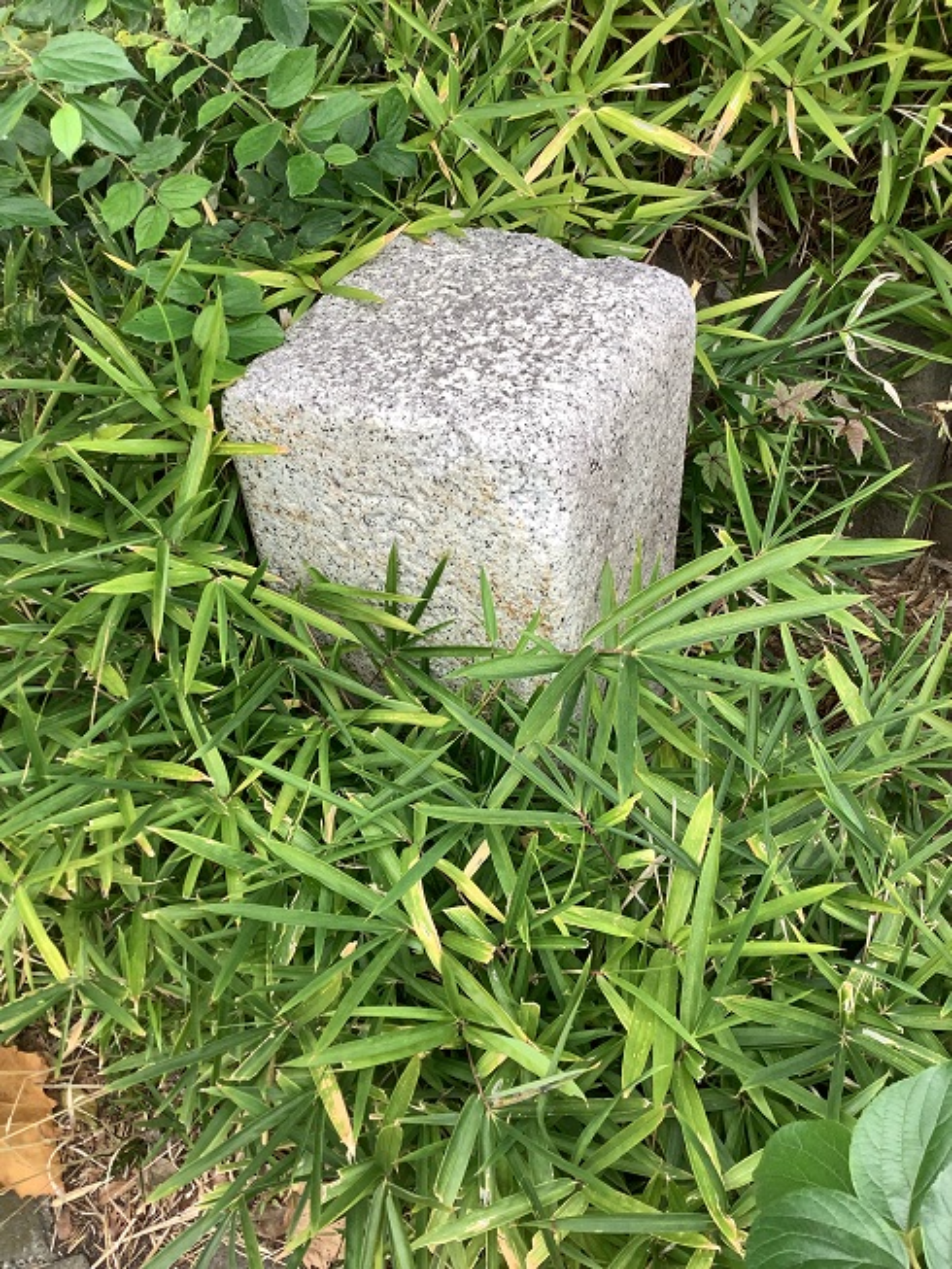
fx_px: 1136
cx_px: 476
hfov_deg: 45.5
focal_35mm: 31
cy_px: 634
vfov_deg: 58.3
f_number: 2.4
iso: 25
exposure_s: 1/156
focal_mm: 3.3
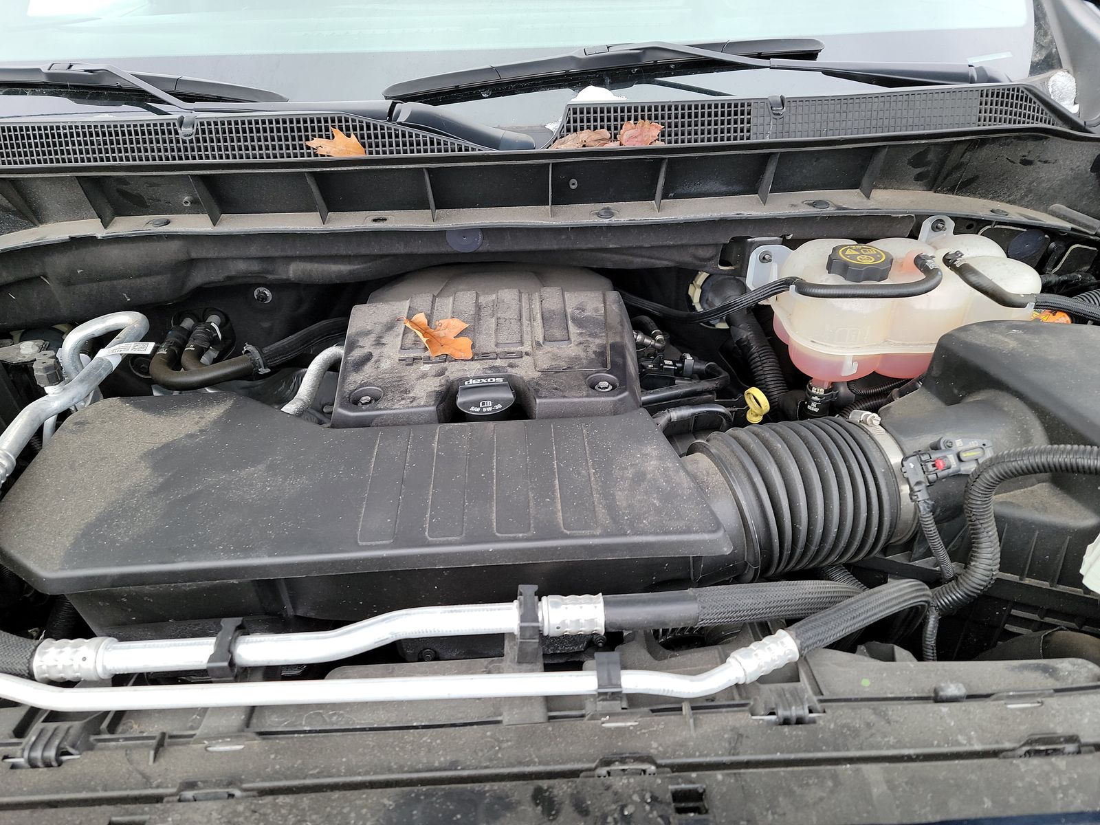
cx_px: 550
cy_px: 412
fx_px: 763
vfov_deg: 56.8
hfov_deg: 71.6
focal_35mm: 24
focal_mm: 6.7
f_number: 1.8
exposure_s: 1/59
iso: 128
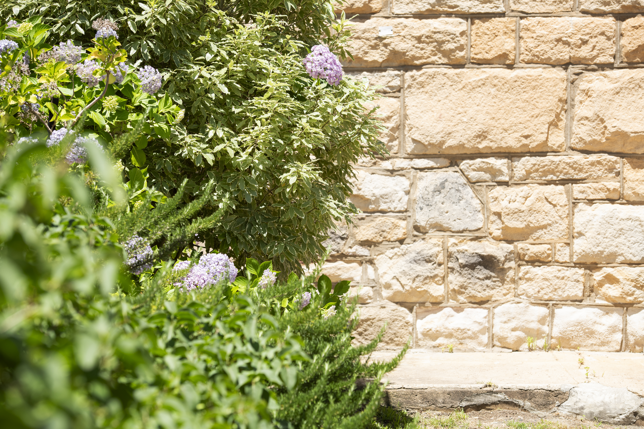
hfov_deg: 18.6
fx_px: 1968
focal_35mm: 110
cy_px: 214
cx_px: 322
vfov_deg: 12.5
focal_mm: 110
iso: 220
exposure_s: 1/1250
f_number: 5
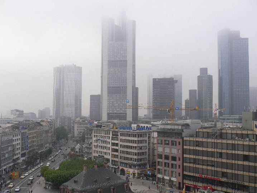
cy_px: 99
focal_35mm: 36
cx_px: 127
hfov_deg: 51.3
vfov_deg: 39.7
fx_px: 267
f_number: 5.6
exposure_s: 1/250
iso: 80
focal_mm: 5.8
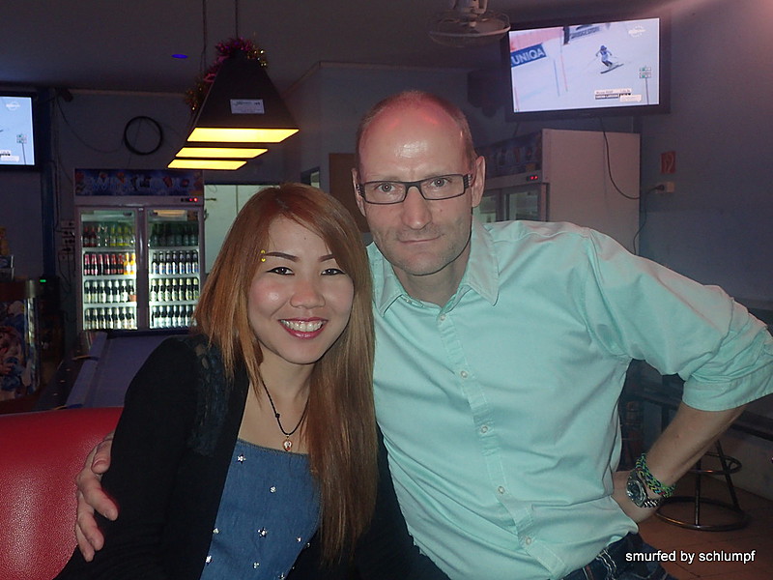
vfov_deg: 40.7
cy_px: 290
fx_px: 782
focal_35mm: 35
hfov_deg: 52.6
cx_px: 386
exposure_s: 1/30
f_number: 2.6
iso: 320
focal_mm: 6.42
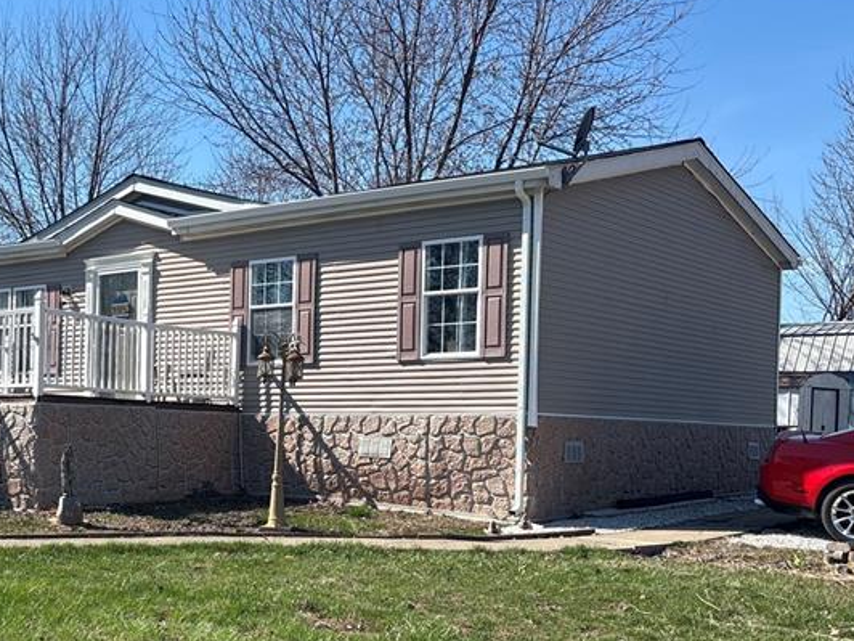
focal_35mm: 50
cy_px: 464
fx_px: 1234
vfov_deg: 28.8
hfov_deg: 36.4
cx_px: 128
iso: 50
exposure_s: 1/2857
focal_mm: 5.96
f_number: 1.6
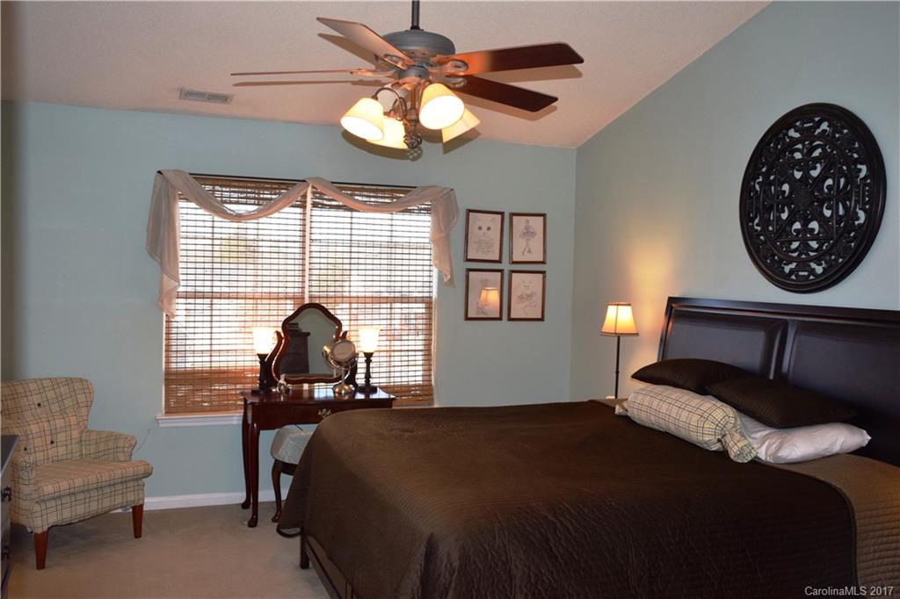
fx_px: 825
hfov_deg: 57.2
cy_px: 300
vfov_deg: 39.9
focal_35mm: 33
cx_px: 450
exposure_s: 1/125
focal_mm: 22
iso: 800
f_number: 5.6
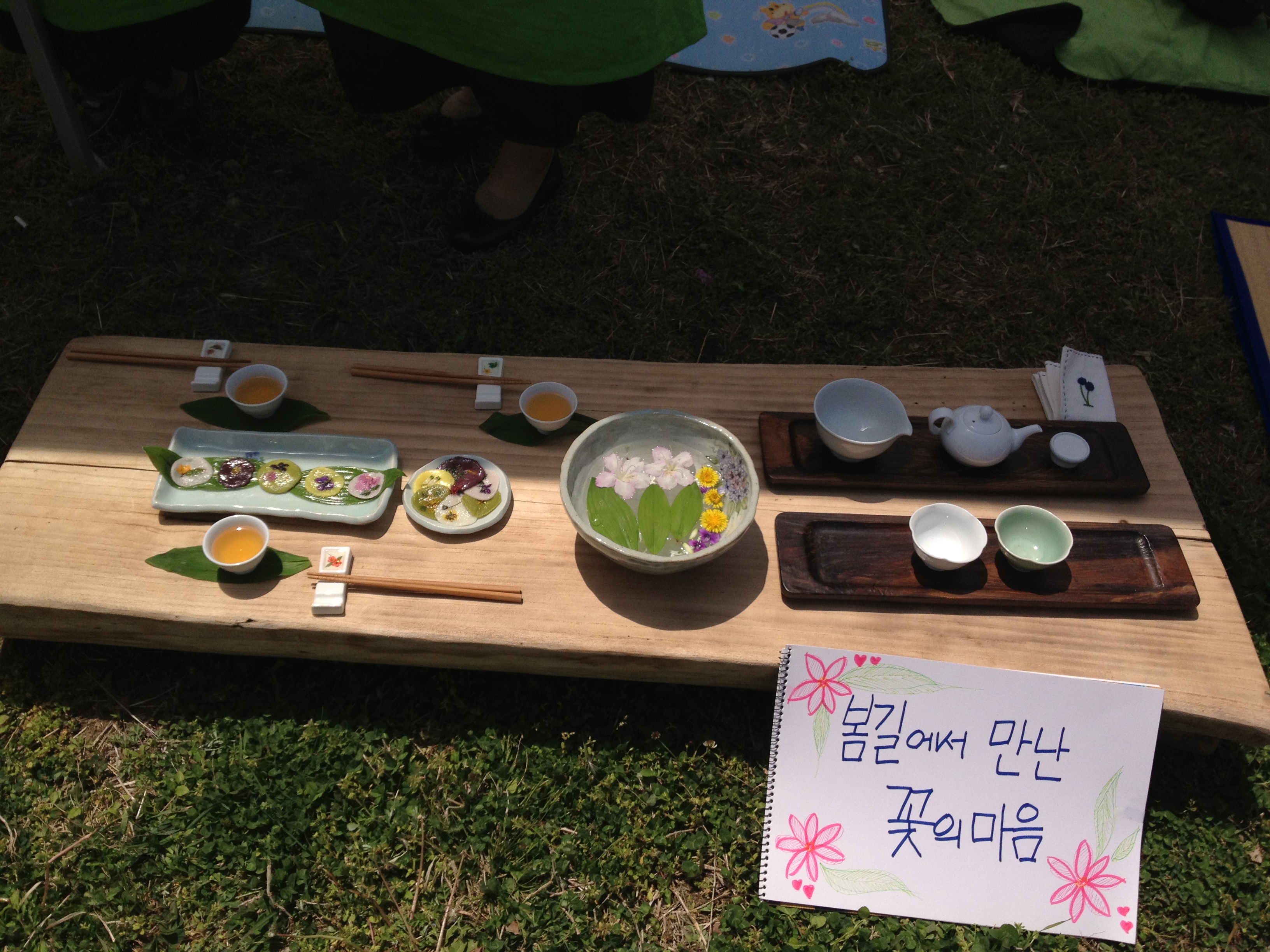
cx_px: 635
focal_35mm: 35
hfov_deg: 52.6
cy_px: 476
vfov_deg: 40.7
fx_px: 1284
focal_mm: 4.28
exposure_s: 1/3690
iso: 50
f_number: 2.4
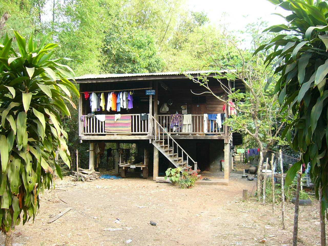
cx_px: 164
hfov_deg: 52.6
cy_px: 123
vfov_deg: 40.7
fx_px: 332
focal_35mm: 35
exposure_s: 1/125
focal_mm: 5.8
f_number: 2.8
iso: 100
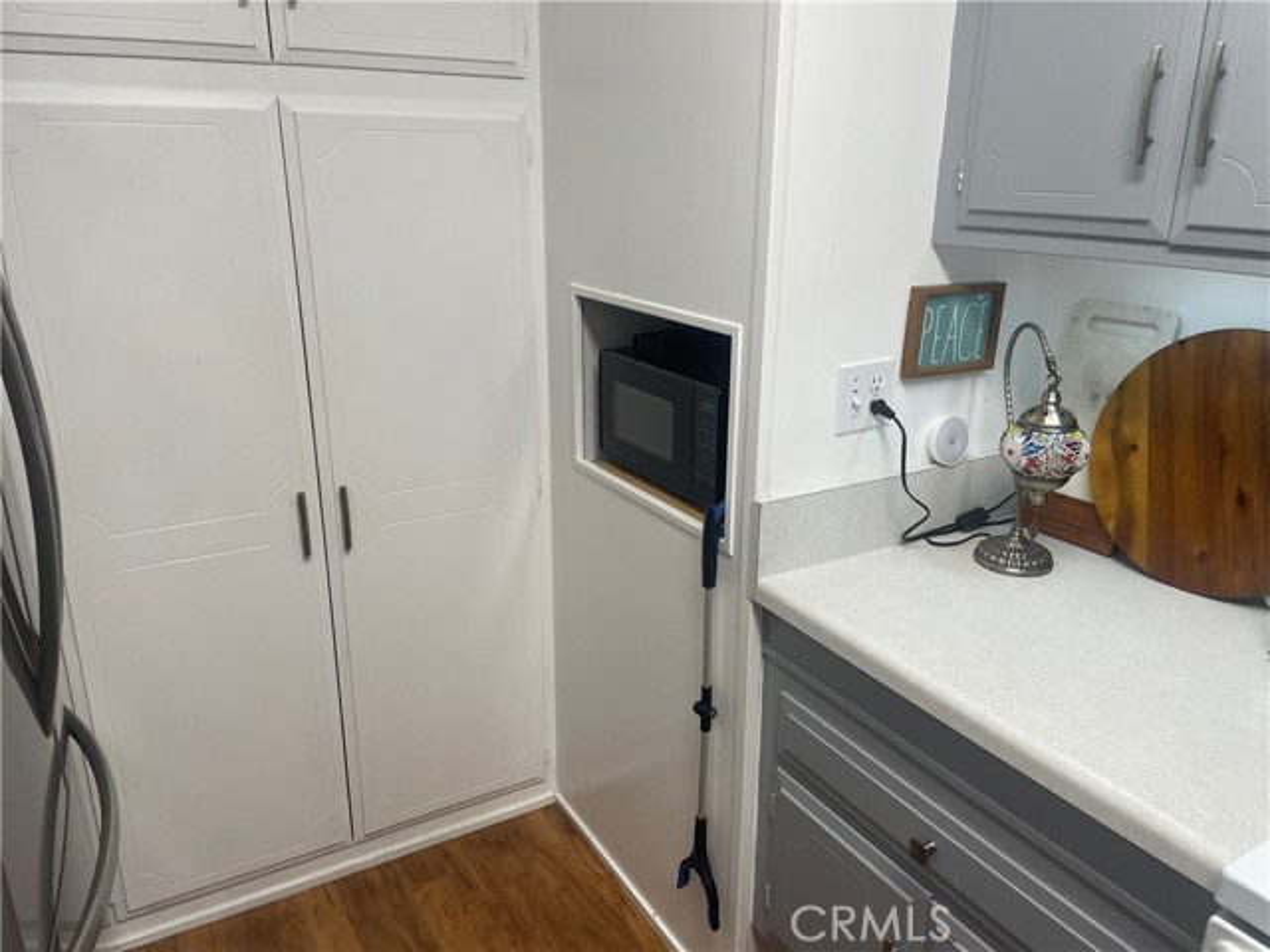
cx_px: 635
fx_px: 954
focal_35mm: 26
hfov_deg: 67.3
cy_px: 476
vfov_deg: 53.1
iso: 125
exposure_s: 1/120
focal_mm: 4.2
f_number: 1.6
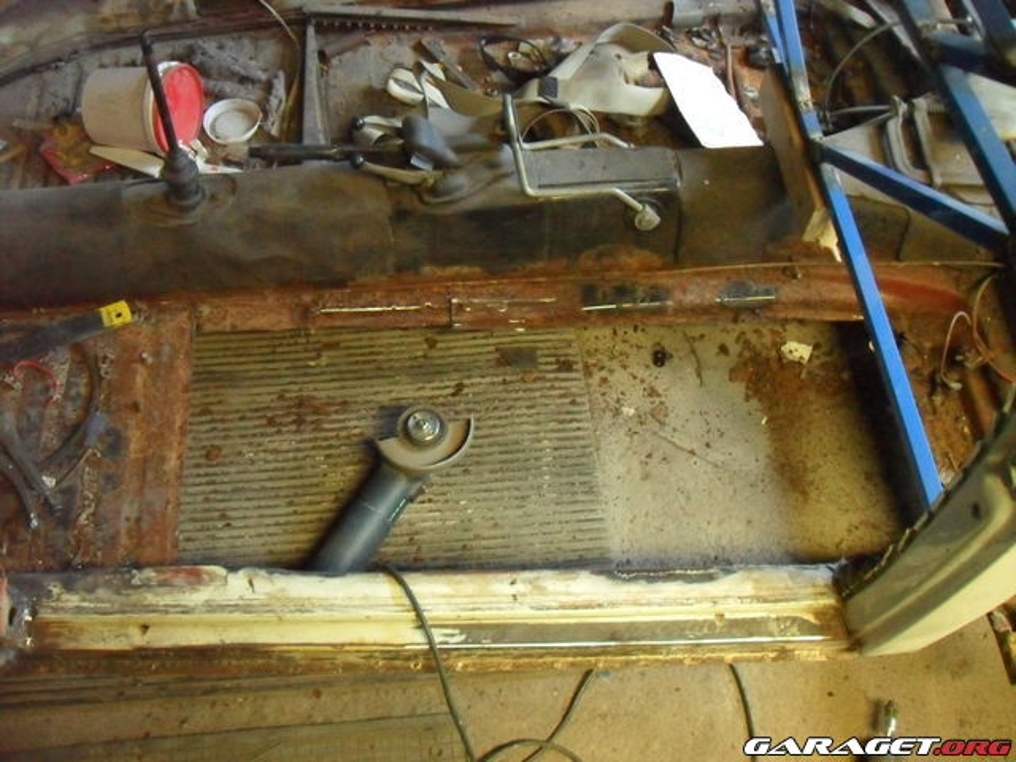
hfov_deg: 52.6
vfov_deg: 40.7
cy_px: 381
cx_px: 508
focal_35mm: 35
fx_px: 1027
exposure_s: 1/30
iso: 800
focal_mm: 6.2
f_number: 2.8
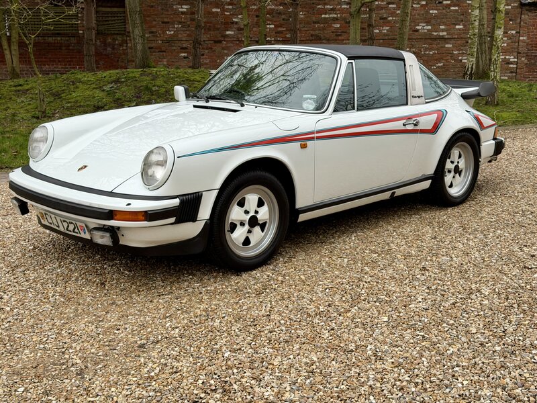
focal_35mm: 48
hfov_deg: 39.7
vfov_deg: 30.3
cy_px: 202
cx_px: 268
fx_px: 745
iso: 100
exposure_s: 1/90
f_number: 1.78
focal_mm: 6.76
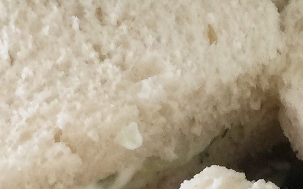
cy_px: -14
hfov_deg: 12.8
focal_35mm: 159
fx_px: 1313
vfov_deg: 8.2
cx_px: 366
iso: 32
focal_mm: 4.15
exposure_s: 1/15
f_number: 2.2
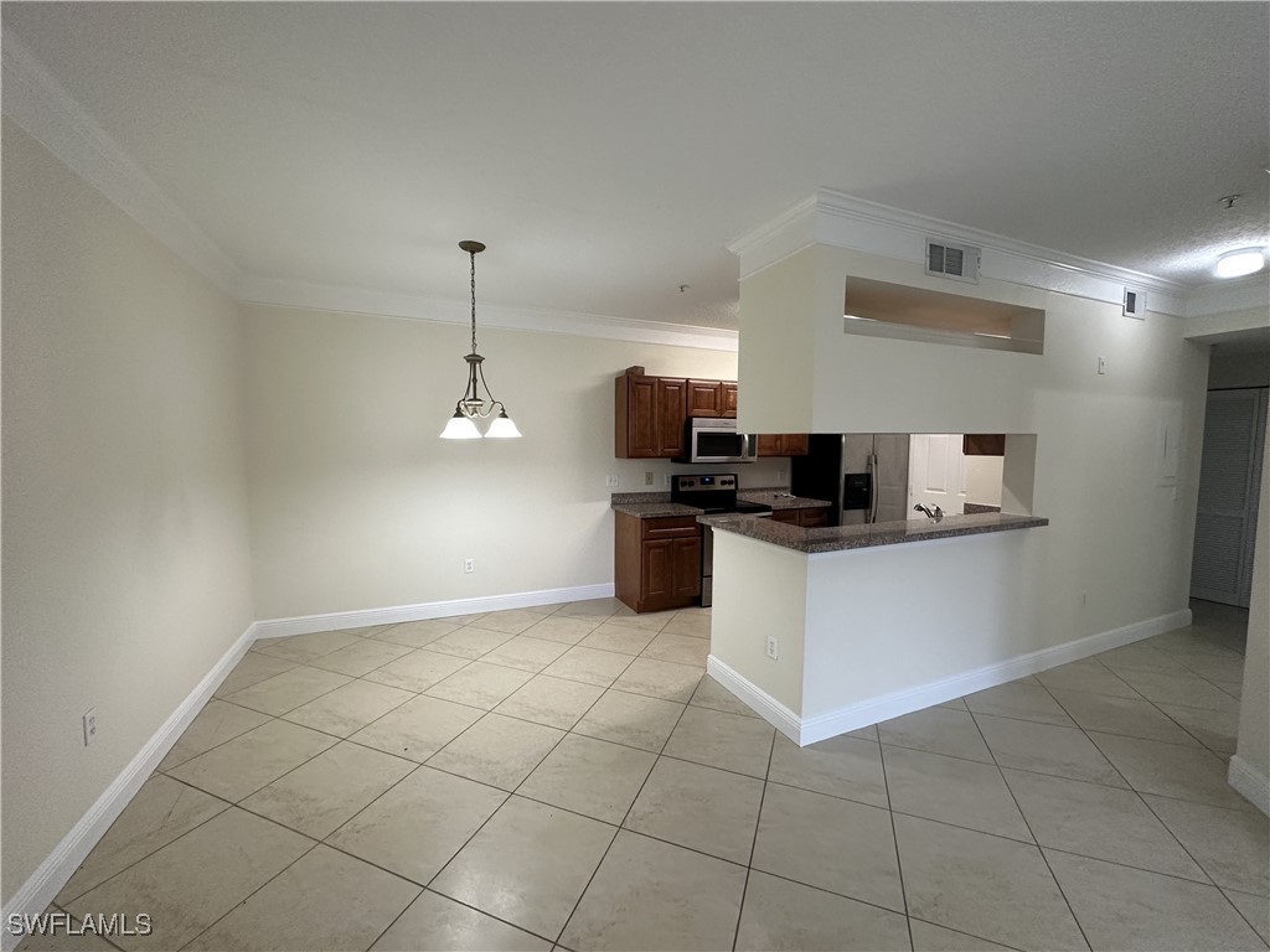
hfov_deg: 102.1
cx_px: 635
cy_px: 476
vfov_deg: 85.7
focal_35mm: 14
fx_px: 514
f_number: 2.2
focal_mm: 2.22
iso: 200
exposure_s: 1/120
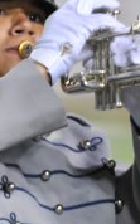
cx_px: 23
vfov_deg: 2.0
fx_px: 6286
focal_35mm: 1028
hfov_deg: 1.3
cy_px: 206
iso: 800
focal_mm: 200
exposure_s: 1/200
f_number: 2.8
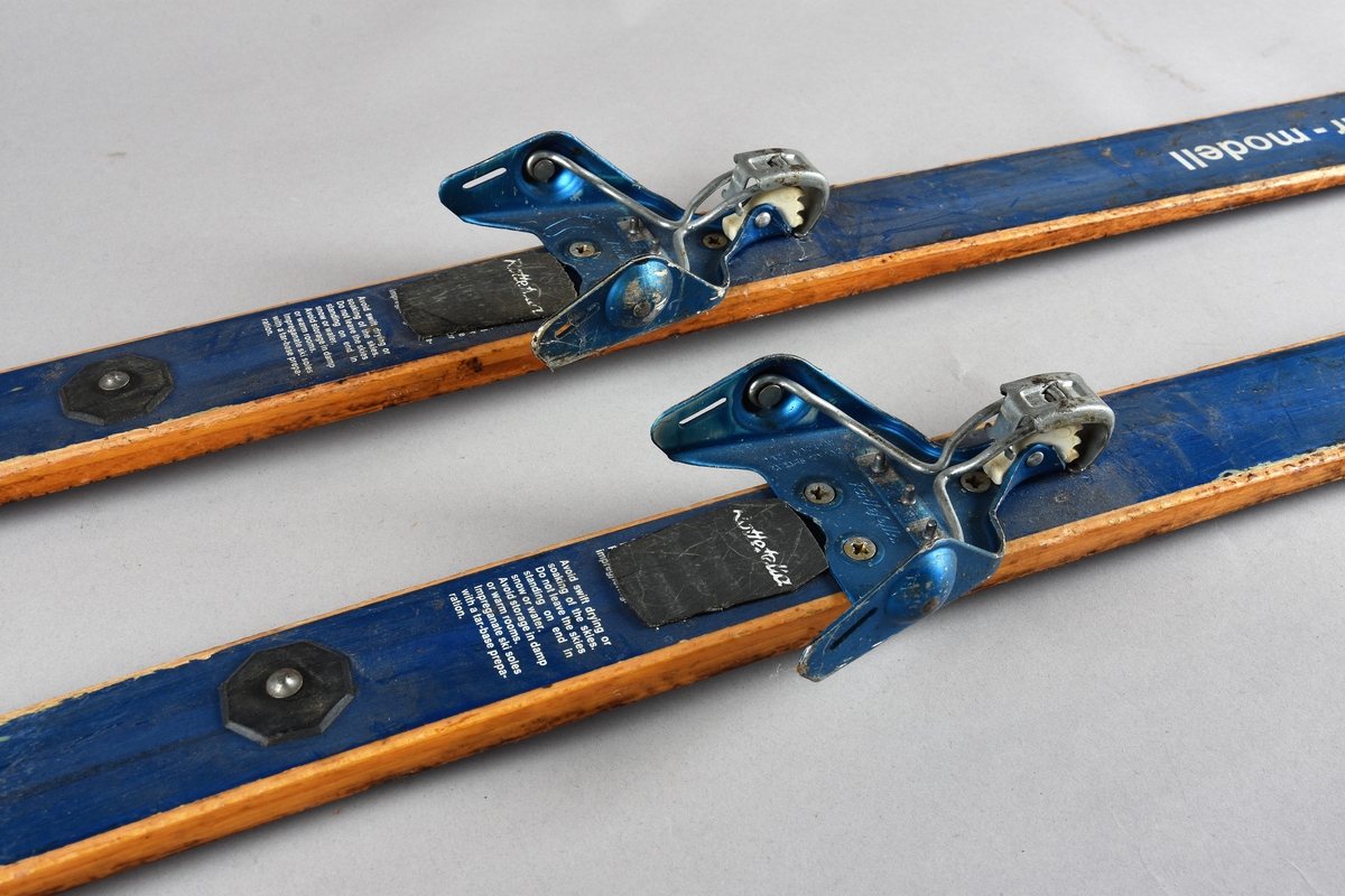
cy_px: 448
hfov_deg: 43.6
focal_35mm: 45
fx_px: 1681
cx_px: 672
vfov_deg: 29.9
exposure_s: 1/125
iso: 100
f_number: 11
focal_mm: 30
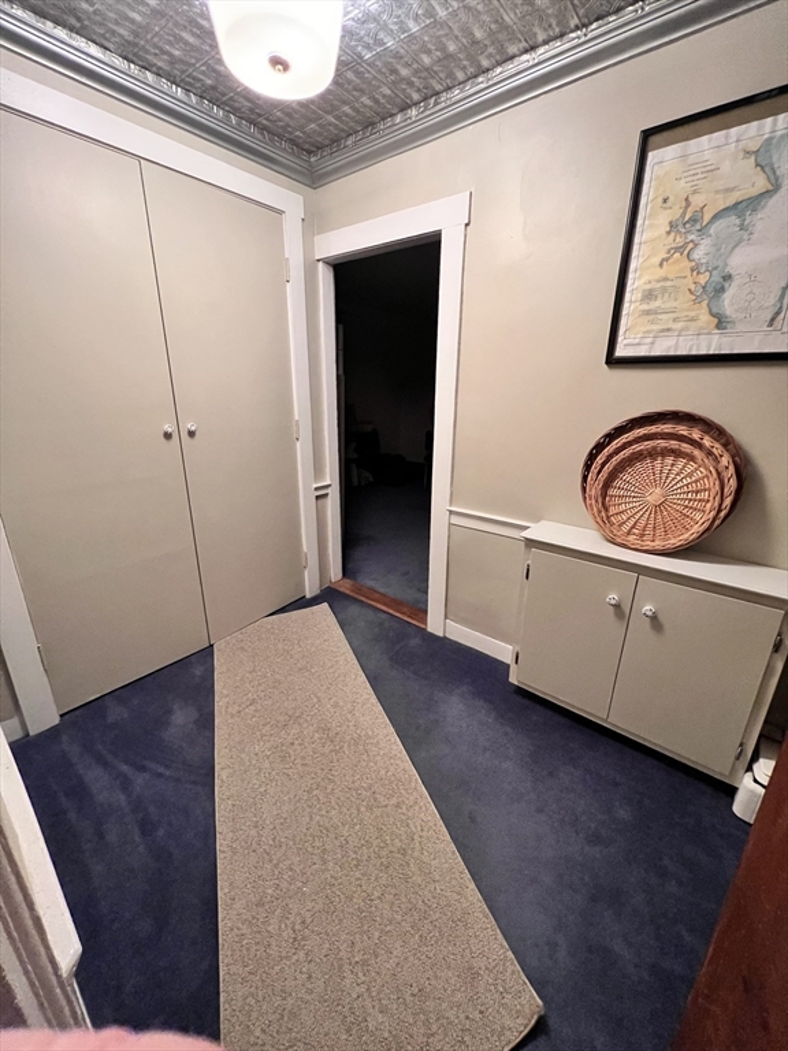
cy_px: 526
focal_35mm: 13
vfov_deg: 106.2
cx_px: 394
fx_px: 395
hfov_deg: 89.9
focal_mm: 1.57
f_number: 1.8
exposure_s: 1/60
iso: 1000
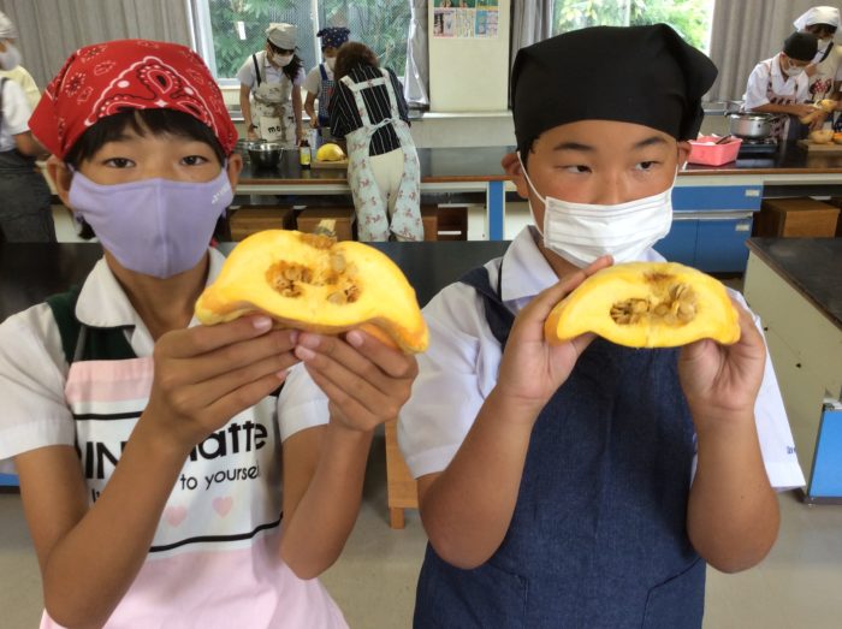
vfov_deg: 44.1
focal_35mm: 32
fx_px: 777
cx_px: 421
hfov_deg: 56.9
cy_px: 314
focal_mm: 3.3
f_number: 2.4
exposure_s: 1/24
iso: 40
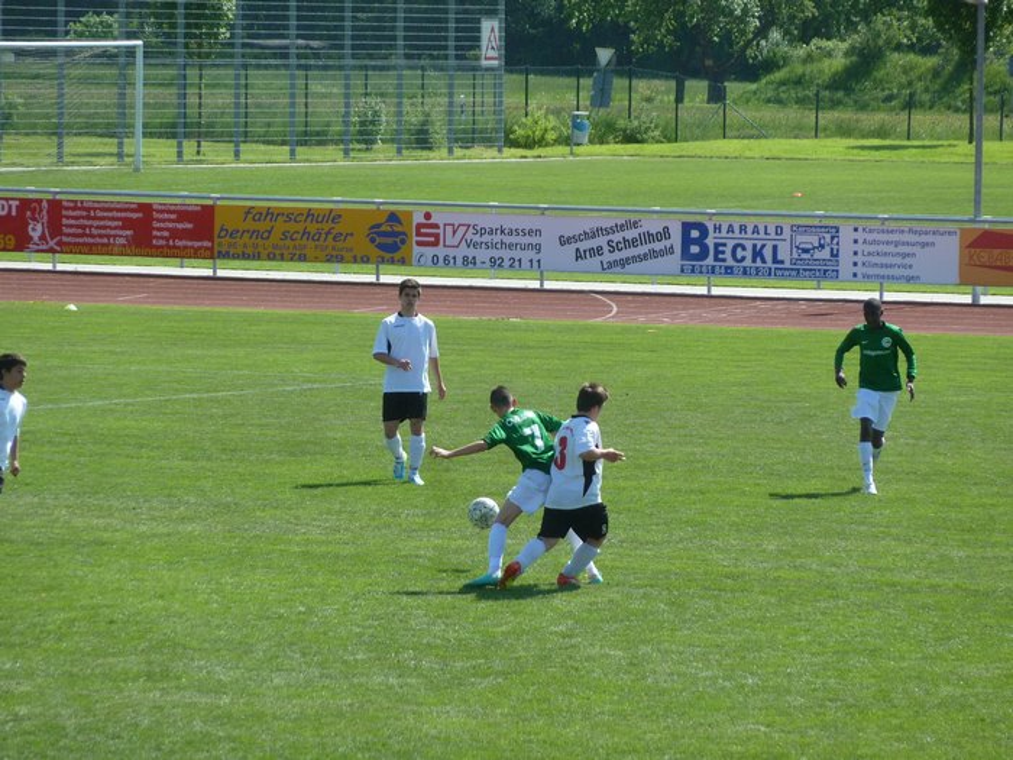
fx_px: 8779
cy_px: 380
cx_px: 506
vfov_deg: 5.0
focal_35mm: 300
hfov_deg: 6.6
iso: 160
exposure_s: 1/500
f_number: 4.9
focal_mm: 49.2
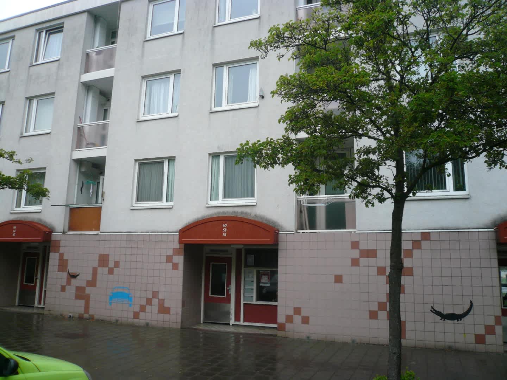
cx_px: 254
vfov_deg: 49.7
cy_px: 190
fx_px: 410
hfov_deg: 63.4
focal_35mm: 28
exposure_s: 1/200
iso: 100
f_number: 2.8
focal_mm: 4.6
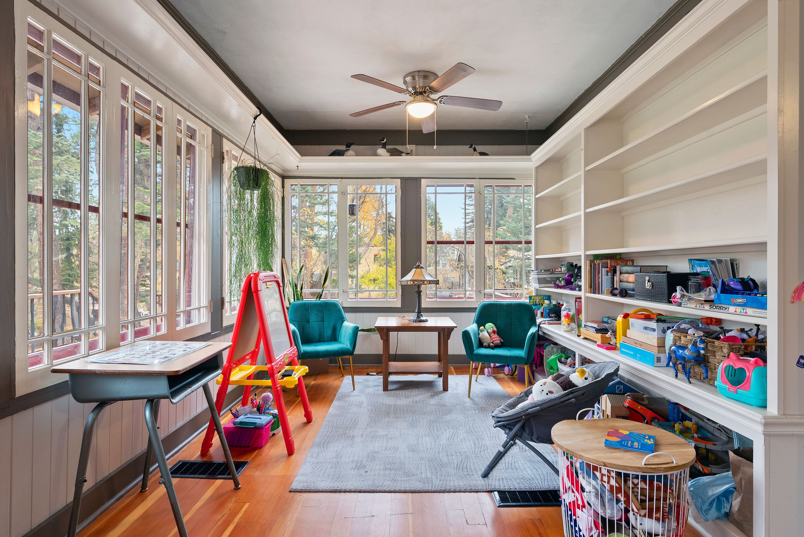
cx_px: 402
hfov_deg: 86.9
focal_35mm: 19
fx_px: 425
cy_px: 268
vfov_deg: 64.6
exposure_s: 1/6
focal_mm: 19
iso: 800
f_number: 8
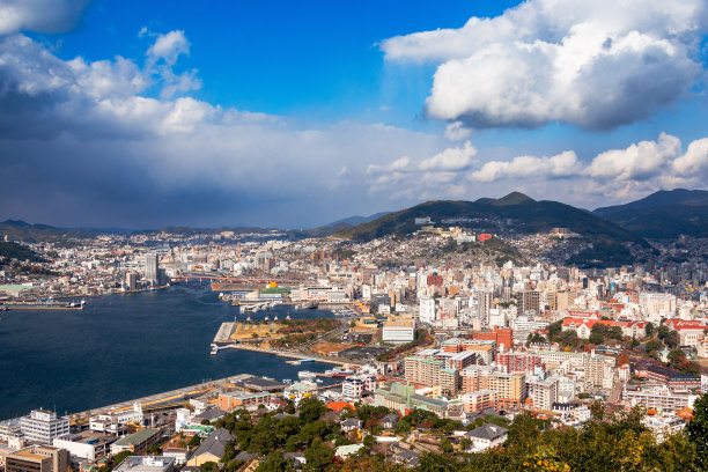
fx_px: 787
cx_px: 354
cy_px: 236
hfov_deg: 48.5
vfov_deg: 33.4
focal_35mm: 40
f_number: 11
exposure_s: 1/50
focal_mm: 40
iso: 100
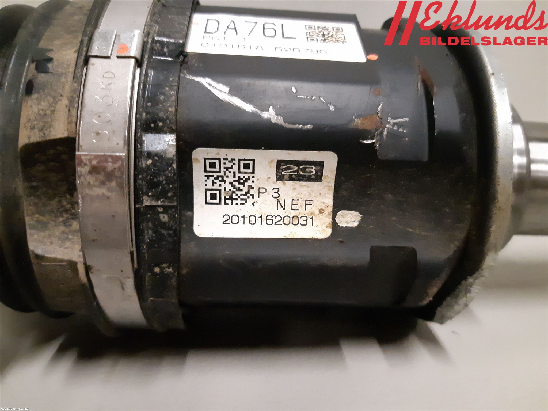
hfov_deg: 67.3
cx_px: 274
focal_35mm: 26
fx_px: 412
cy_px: 206
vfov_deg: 53.1
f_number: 1.7
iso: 800
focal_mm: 3.93
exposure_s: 1/121
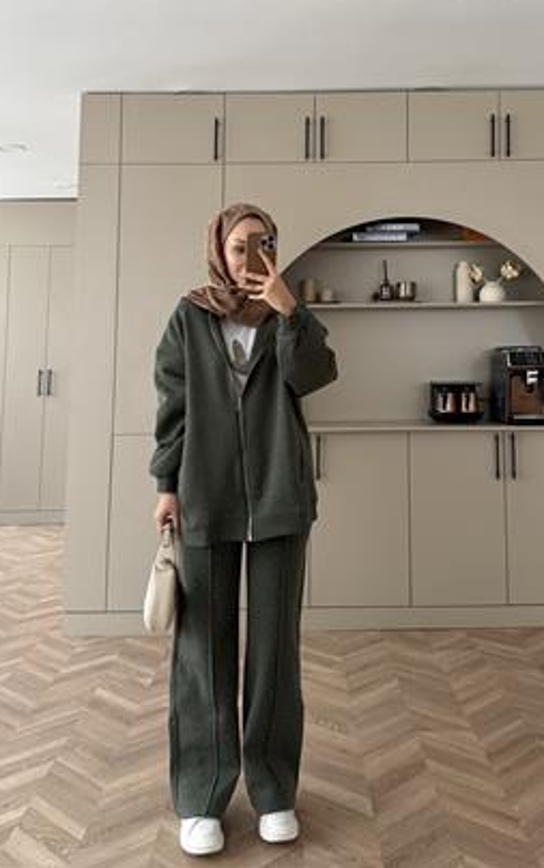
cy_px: 429
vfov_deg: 70.4
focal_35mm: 26
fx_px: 616
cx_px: 267
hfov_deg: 47.7
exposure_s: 1/60
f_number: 1.78
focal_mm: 6.76
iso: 250
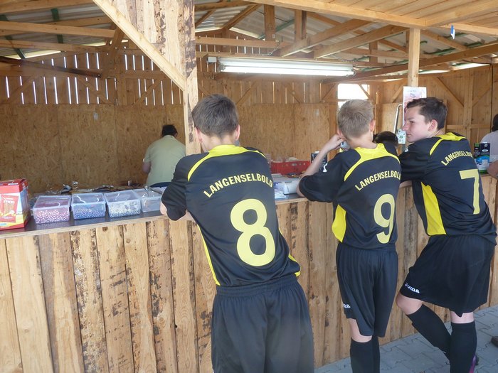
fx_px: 360
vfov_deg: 54.9
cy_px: 186
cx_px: 249
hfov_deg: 69.4
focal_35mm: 25
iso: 80
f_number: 3.3
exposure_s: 1/80
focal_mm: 4.1
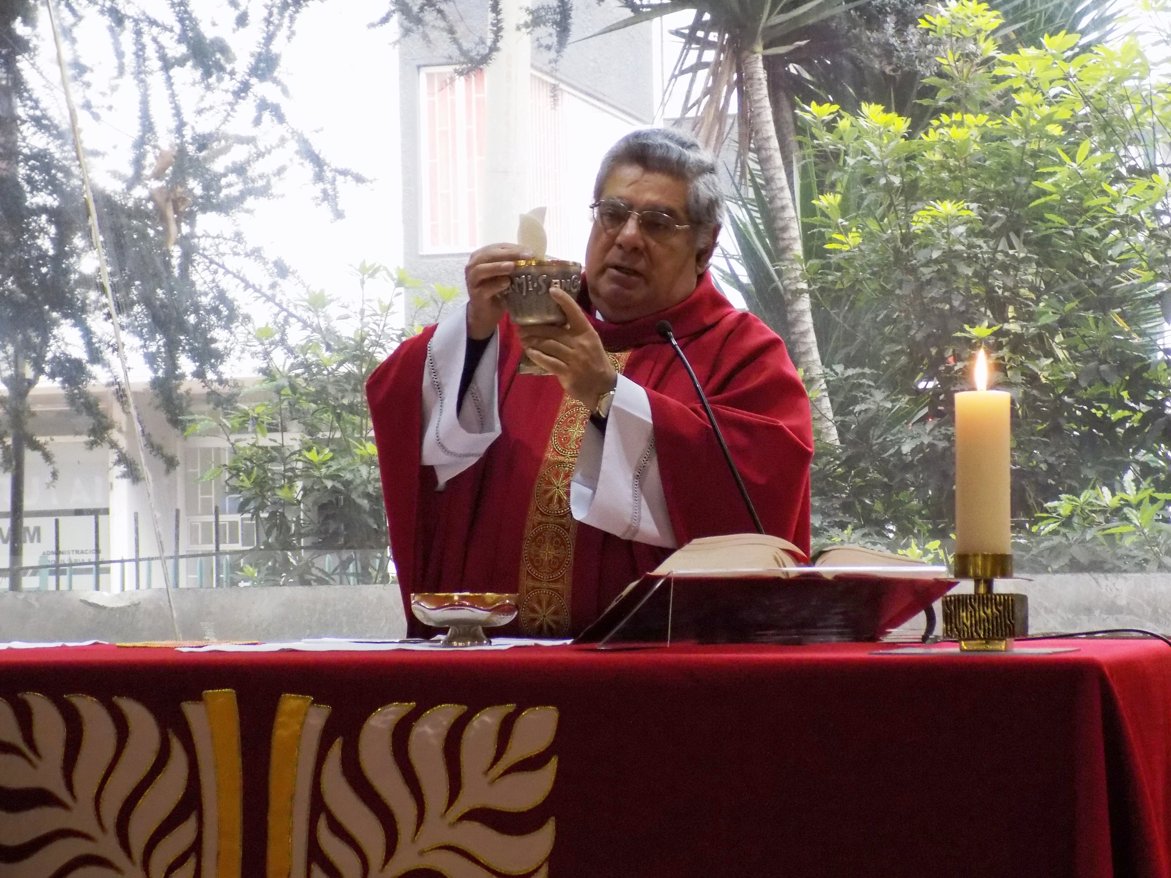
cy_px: 439
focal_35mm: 86
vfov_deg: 17.2
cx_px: 586
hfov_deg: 22.8
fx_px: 2909
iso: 400
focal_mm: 15.3
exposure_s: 1/25
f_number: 4.4
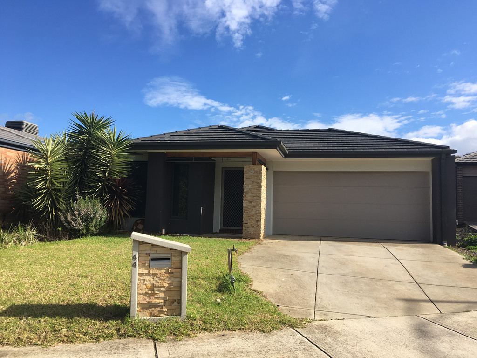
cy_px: 179
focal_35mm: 29
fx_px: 400
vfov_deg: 48.2
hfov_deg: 61.7
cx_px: 238
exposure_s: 1/1241
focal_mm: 4.15
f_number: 2.2
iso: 25
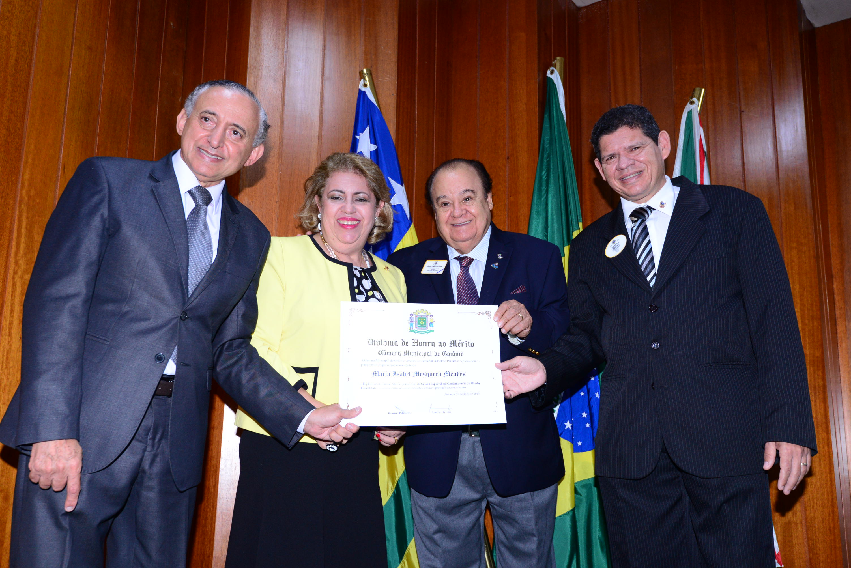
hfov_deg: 54.4
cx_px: 426
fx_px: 828
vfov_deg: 37.9
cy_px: 284
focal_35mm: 35
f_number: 5
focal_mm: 35
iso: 1600
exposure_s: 1/125
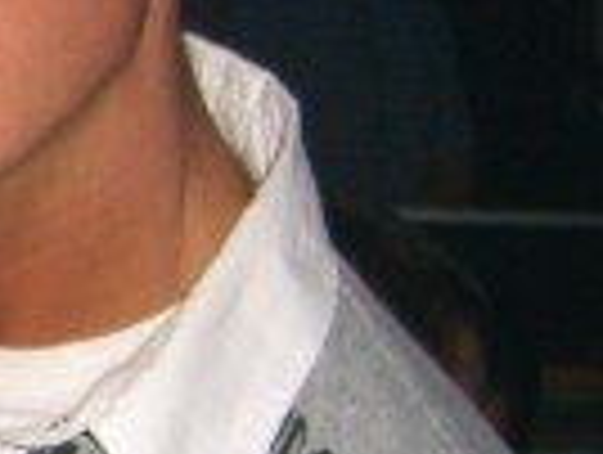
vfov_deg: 8.8
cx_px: -742
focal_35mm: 170
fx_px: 2967
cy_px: 243
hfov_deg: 10.3
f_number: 2.8
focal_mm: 7.9
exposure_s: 1/60
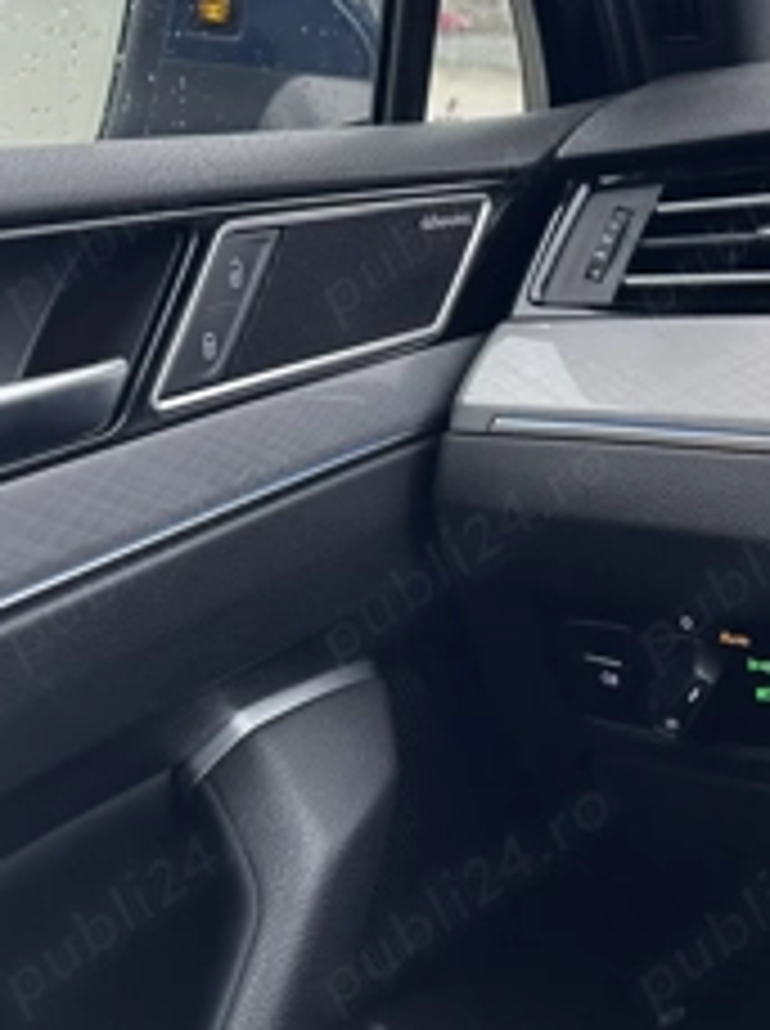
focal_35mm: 42
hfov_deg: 33.2
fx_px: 1249
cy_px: 283
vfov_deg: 43.7
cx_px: 621
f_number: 1.78
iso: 160
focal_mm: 6.86
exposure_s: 1/84
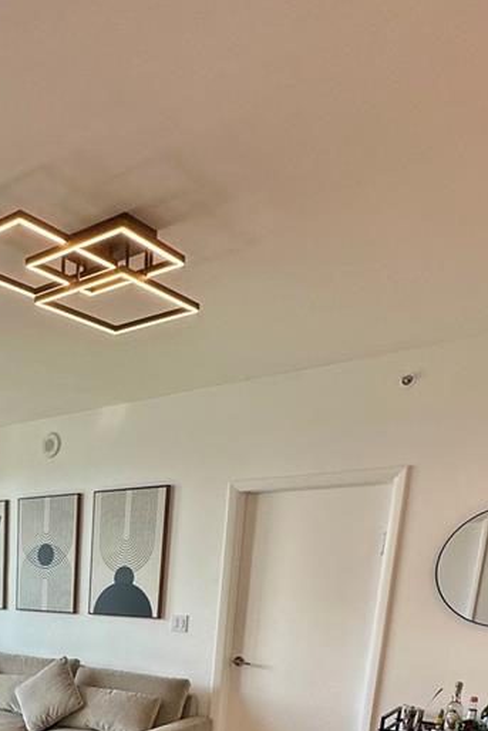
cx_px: -43
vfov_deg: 46.8
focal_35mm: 34
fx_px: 691
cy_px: 727
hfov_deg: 34.0
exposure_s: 1/136
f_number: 2.2
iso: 40
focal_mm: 2.22
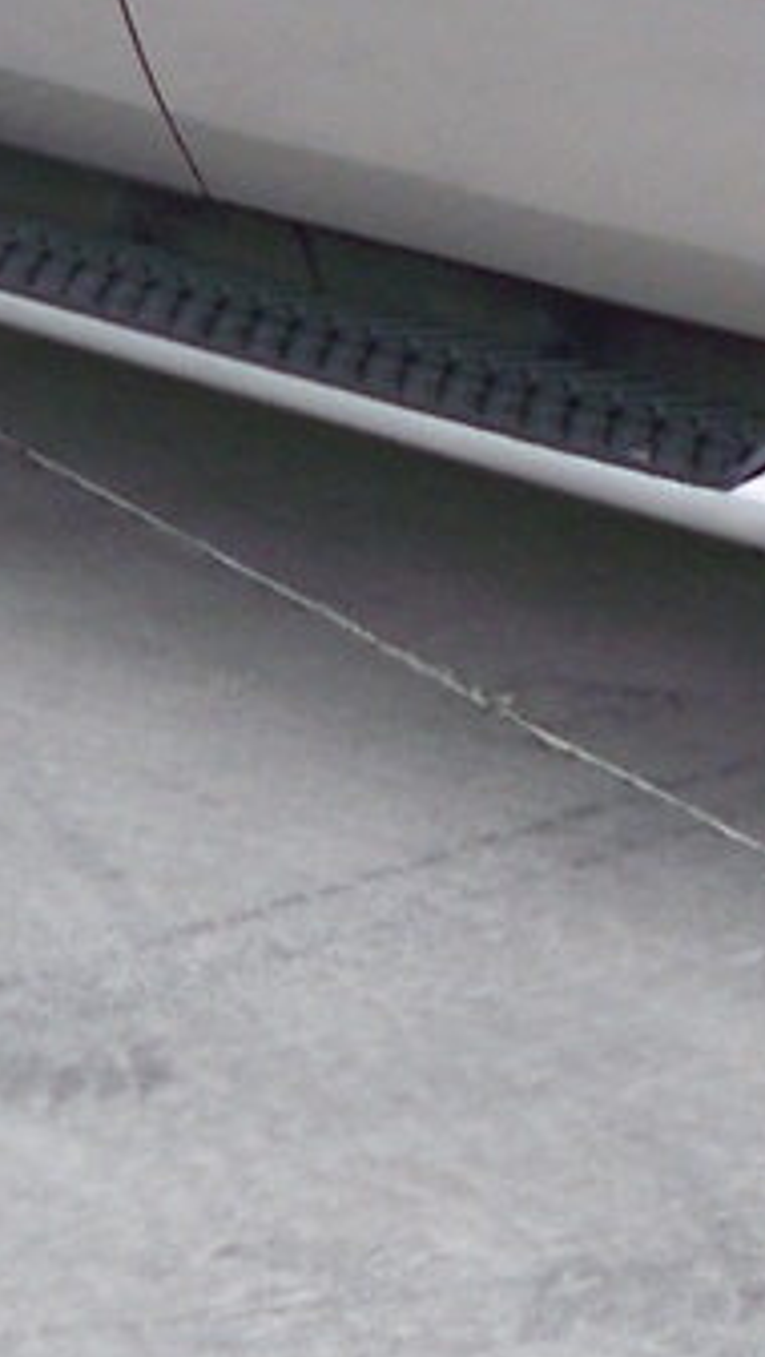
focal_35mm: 181
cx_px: 1917
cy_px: -527
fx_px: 6516
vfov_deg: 11.5
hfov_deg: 6.4
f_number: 3.1
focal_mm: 6.3
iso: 80
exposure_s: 1/100
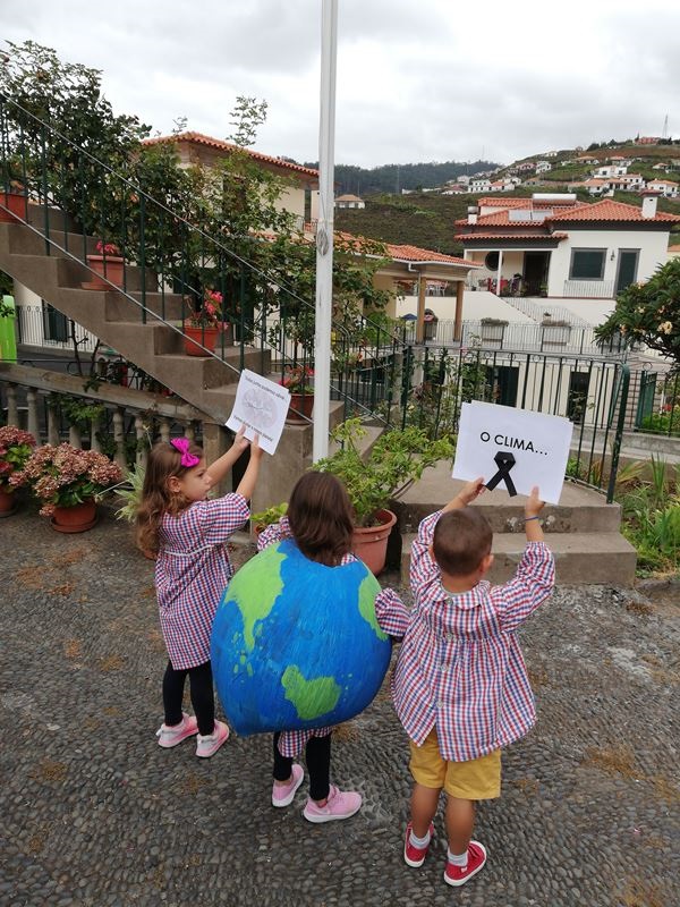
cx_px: 340
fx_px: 681
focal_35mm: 26
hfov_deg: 53.1
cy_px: 454
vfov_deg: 67.3
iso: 50
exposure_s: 1/366
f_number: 2.2
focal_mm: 3.81
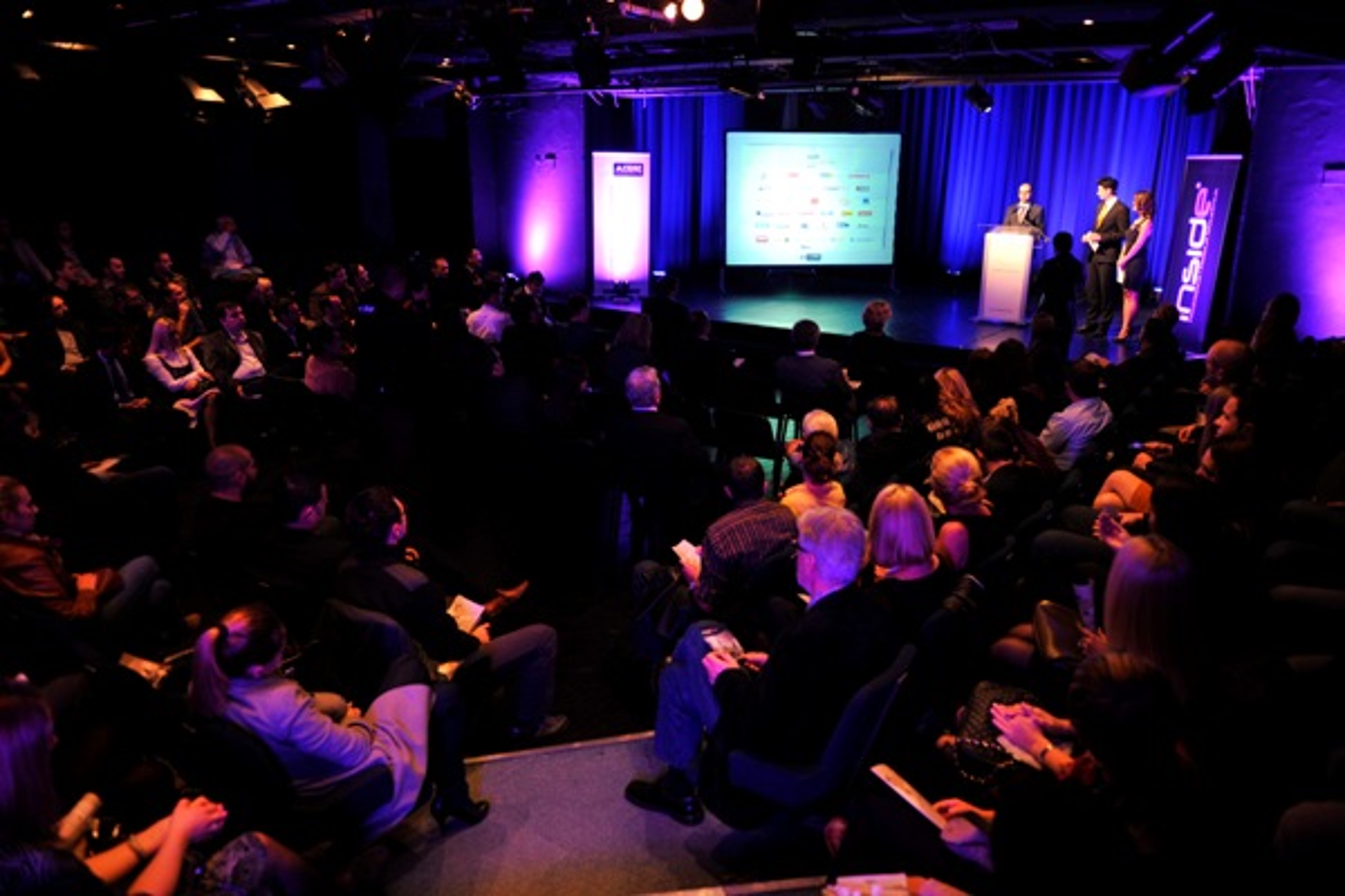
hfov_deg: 73.7
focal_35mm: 24
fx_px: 897
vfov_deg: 53.1
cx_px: 672
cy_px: 448
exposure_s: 1/50
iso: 1000
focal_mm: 24
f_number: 2.8
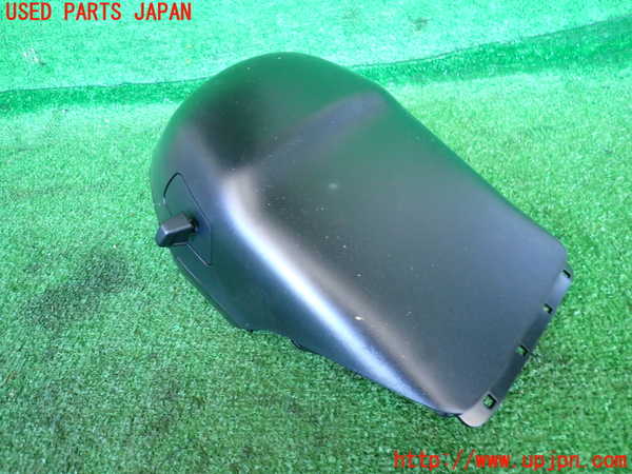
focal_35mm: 25
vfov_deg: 54.9
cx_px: 316
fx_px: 456
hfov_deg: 69.4
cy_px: 237
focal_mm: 4.5
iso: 500
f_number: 2
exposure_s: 1/30
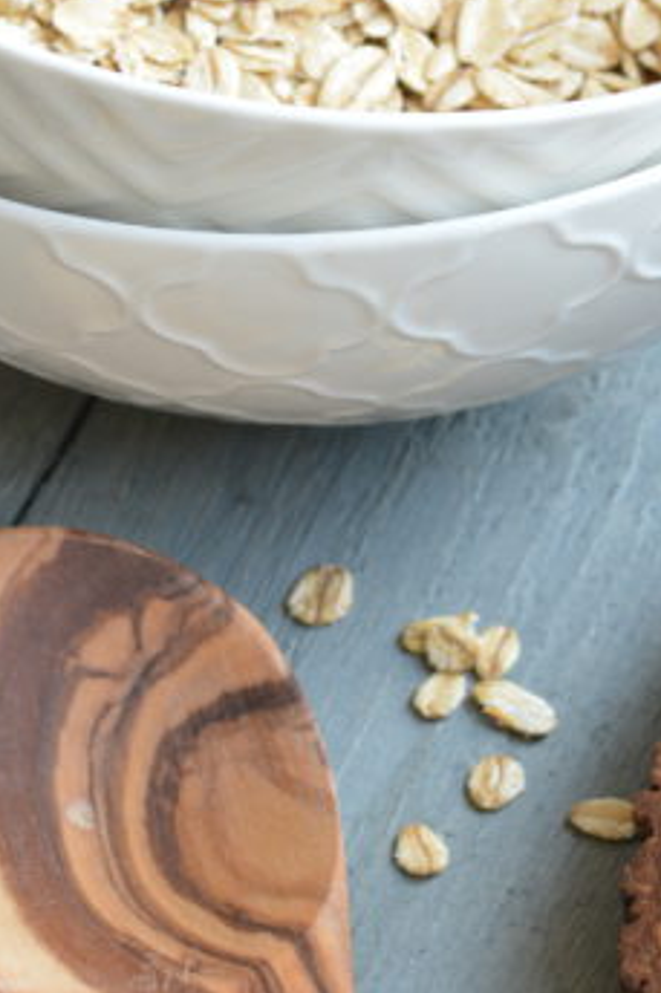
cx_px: 818
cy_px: 72
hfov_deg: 2.9
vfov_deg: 4.4
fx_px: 12943
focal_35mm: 469
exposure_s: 1/10
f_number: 8
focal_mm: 105
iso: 200
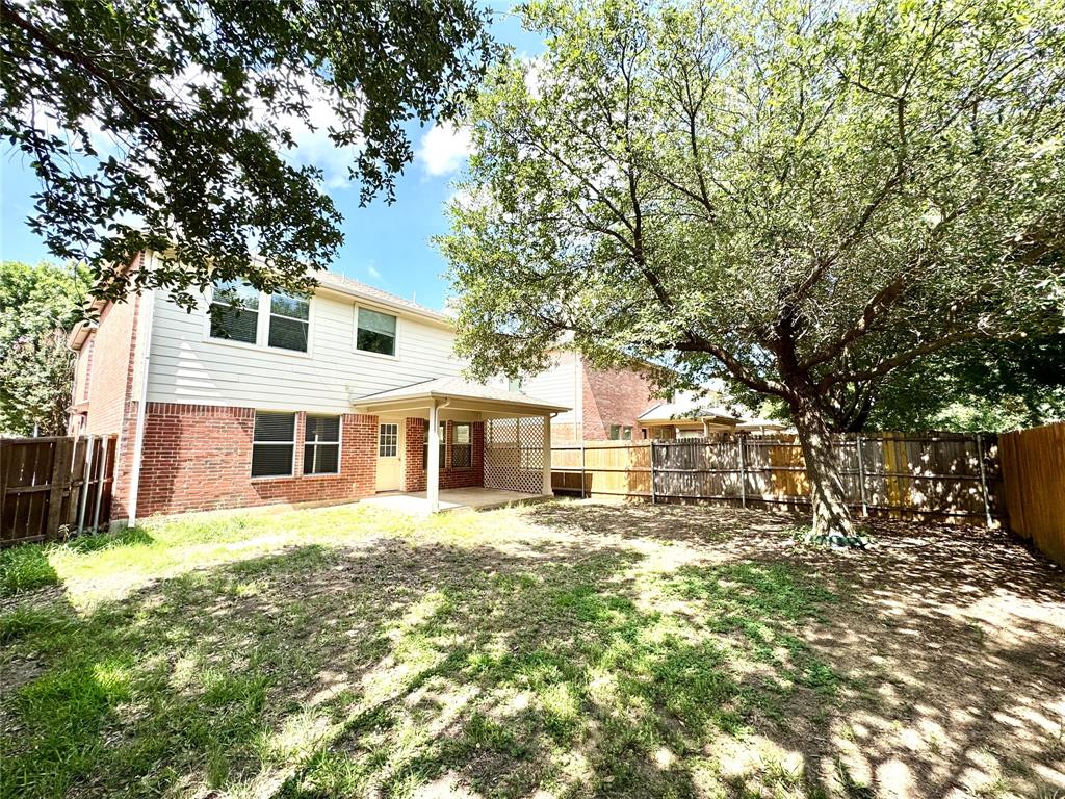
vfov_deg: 85.7
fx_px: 431
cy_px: 400
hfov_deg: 102.1
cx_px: 532
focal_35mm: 14
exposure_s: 1/620
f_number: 2.2
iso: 40
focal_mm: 2.22
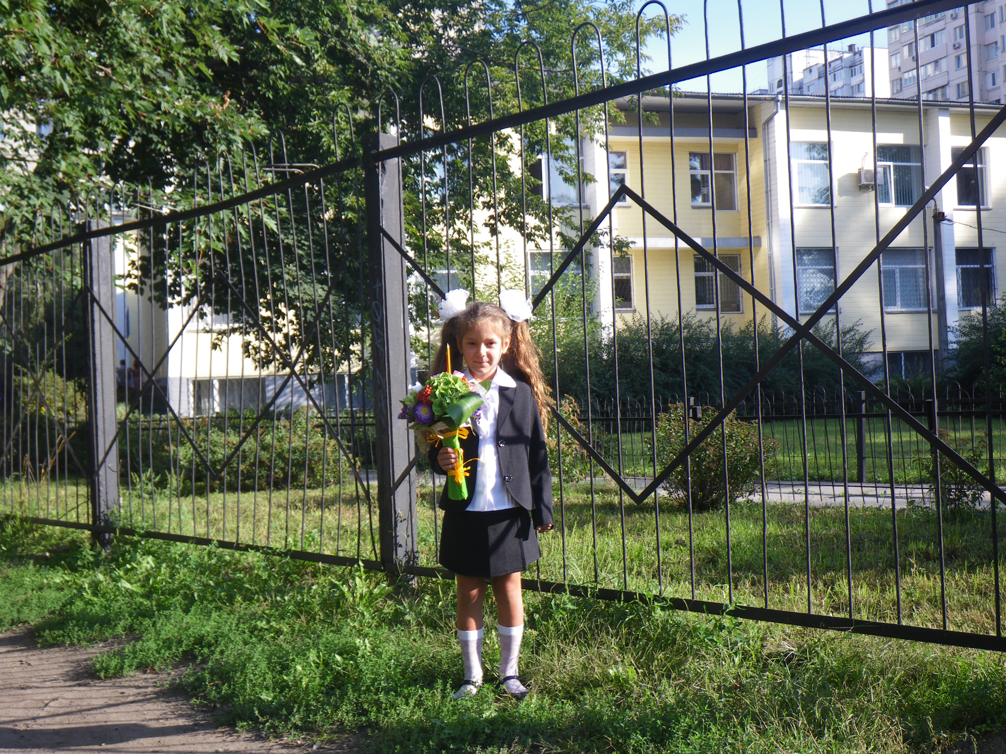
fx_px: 1221
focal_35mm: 42
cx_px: 503
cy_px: 377
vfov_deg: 34.3
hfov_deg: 44.8
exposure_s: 1/125
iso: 50
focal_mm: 7.5
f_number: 4.2
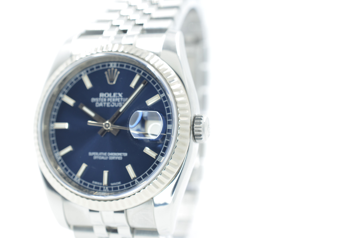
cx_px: 149
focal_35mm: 71
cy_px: 126
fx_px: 708
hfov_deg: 28.5
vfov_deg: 19.1
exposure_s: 1/50
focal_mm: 40
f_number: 8
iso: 160
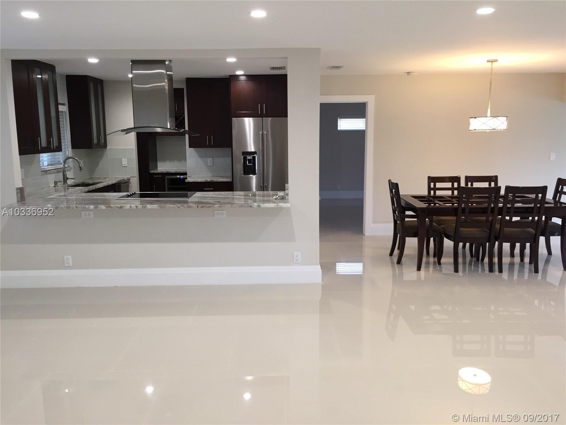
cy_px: 212
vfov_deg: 48.2
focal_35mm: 29
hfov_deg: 61.7
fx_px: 474
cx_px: 283
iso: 64
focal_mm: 4.15
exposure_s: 1/30
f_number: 2.2
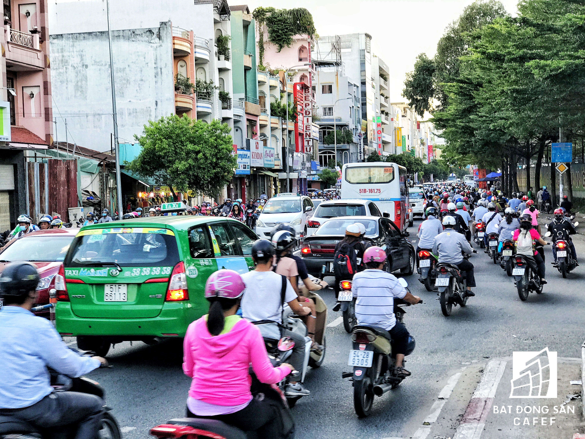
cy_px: 220
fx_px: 963
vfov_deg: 25.7
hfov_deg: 33.8
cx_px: 292
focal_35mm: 57
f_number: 2.8
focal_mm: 6.6
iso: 20
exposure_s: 1/50
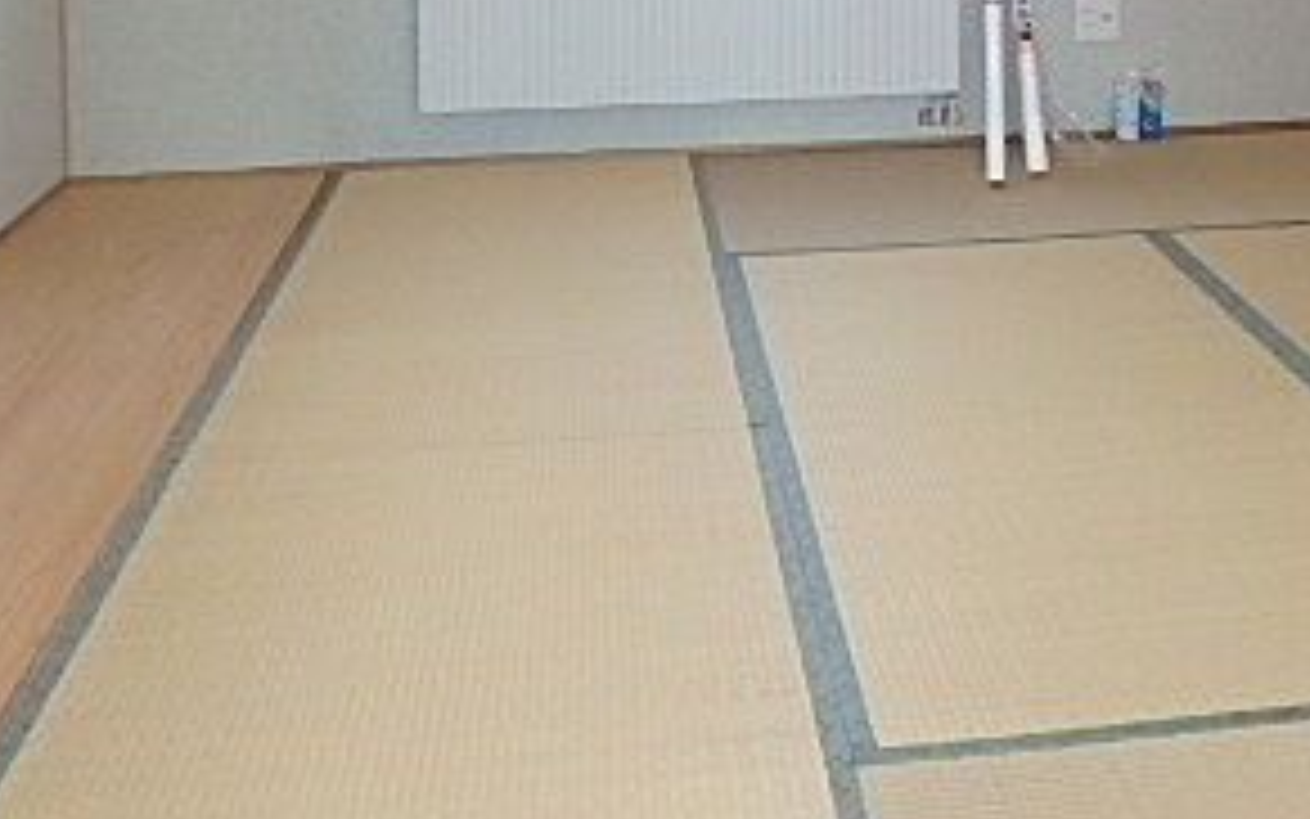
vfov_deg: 23.9
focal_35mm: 49
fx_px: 1750
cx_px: 882
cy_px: -180
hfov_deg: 40.5
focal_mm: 3.7
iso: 320
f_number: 6
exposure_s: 1/30
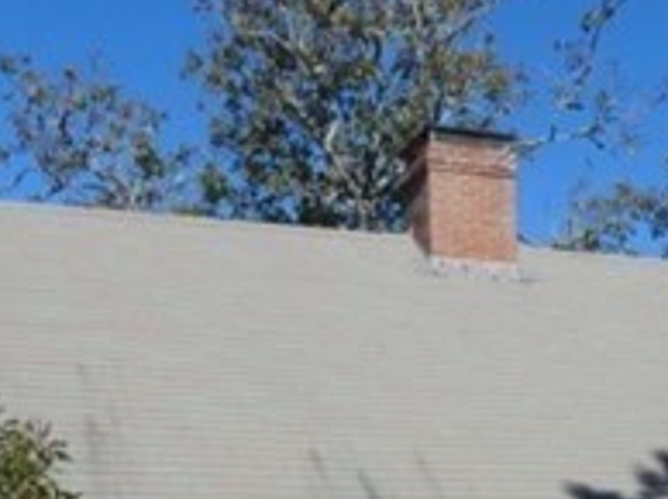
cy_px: 588
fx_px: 1253
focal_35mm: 65
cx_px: 480
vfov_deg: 21.1
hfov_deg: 29.5
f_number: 6
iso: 125
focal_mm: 3.7
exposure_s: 1/640
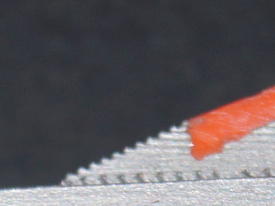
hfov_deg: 2.8
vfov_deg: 2.1
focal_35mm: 710
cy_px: 538
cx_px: -37
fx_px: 5644
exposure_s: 1/80
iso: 200
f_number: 5.6
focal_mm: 55
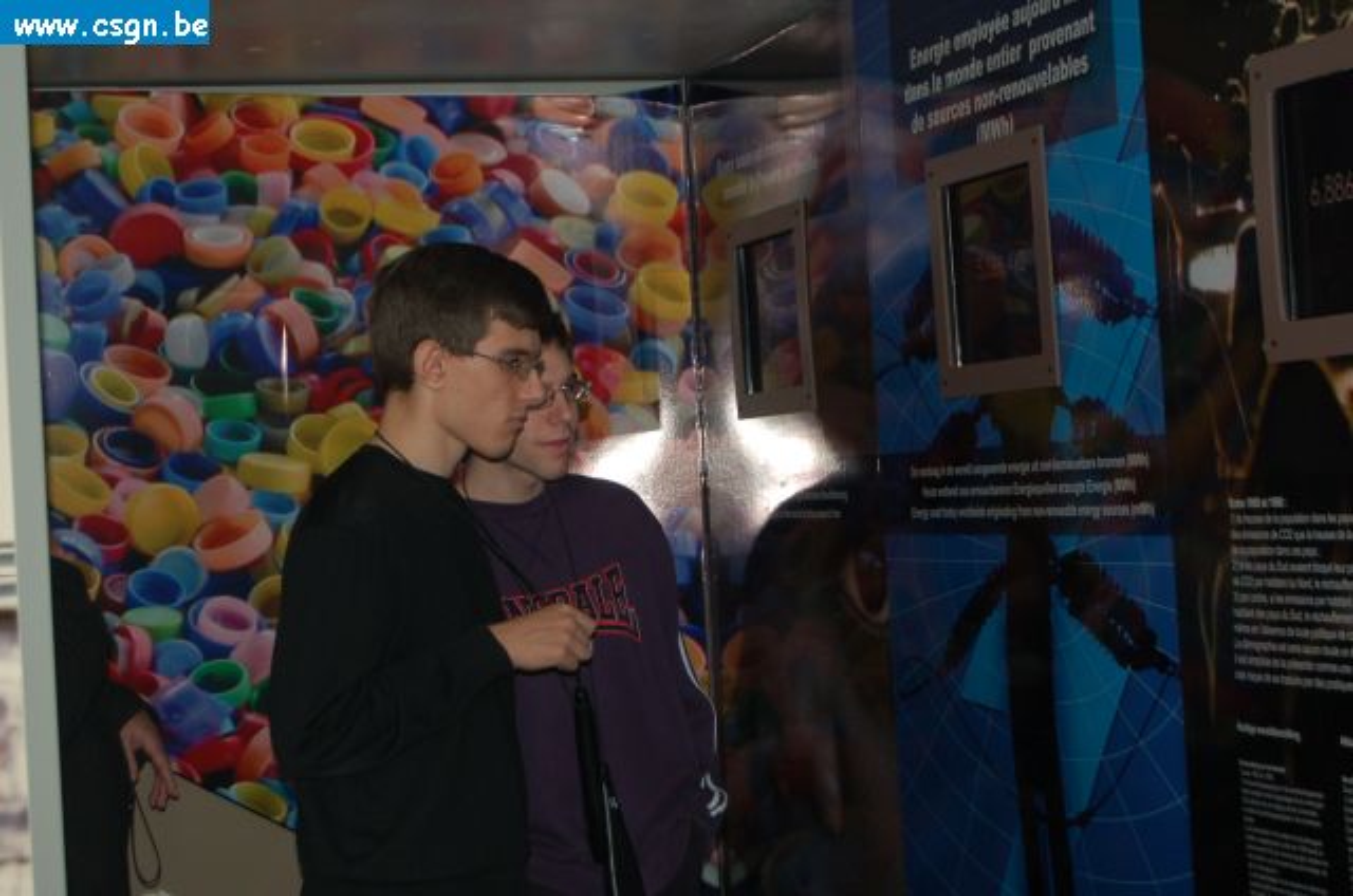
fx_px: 3094
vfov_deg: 16.5
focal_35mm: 82
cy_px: 448
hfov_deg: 24.7
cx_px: 676
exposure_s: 1/60
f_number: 5.6
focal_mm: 55
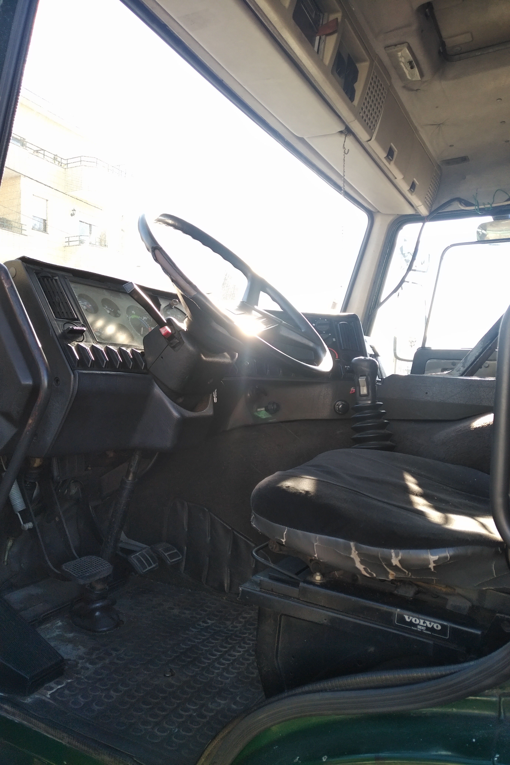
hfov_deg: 51.3
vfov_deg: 71.5
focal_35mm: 25
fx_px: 531
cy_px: 382
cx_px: 255
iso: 100
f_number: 2
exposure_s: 1/127
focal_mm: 4.52
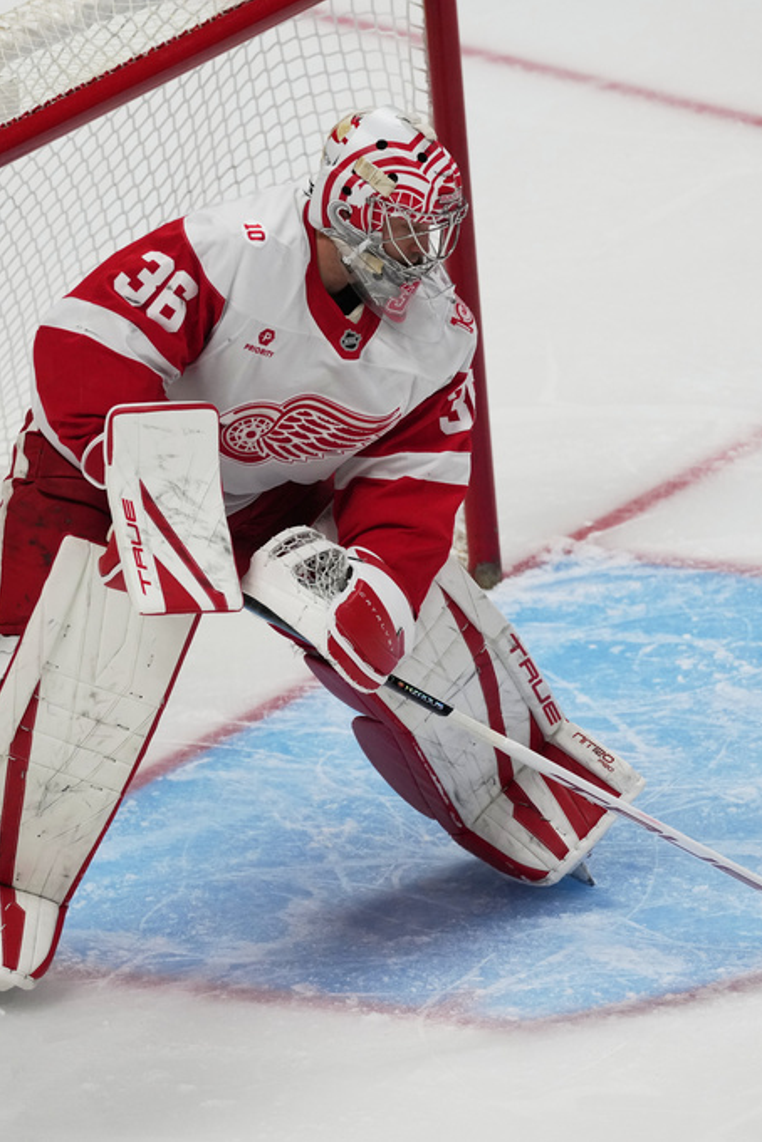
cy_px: 571
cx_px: 264
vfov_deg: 2.3
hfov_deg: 1.5
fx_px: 28668
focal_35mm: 903
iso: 2000
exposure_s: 1/2000
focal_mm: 600
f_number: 4
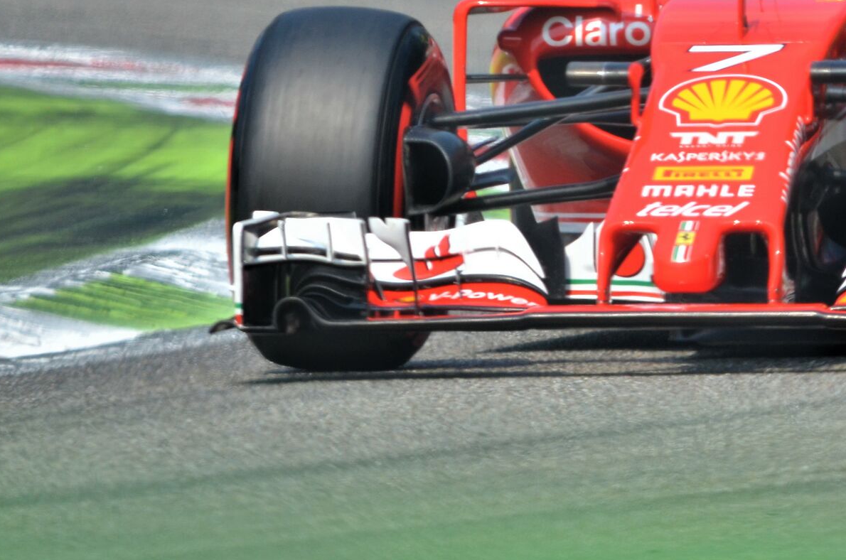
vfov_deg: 0.9
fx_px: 35479
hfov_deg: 1.4
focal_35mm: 1513
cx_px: 847
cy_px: 35
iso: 400
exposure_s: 1/1600
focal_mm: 500
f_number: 6.3
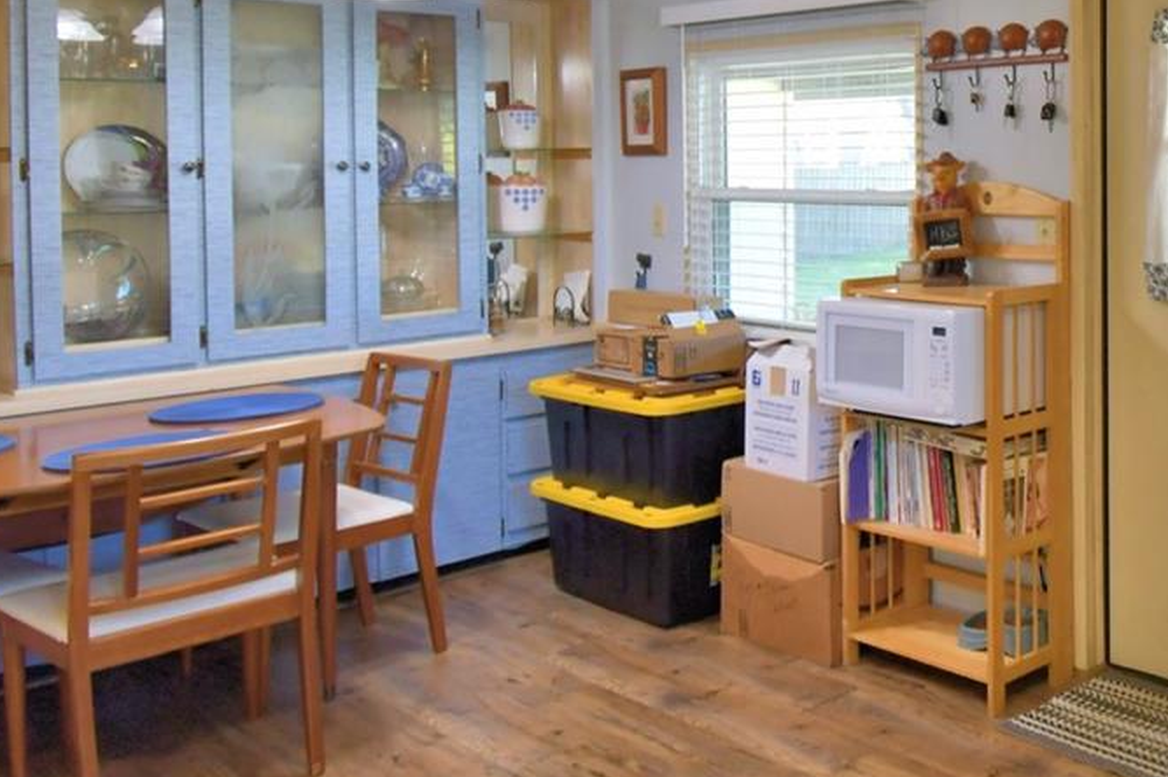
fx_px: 1167
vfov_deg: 35.8
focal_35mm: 36
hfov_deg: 44.0
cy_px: 170
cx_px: 1208
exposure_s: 1/50
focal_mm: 10
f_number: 4.5
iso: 400
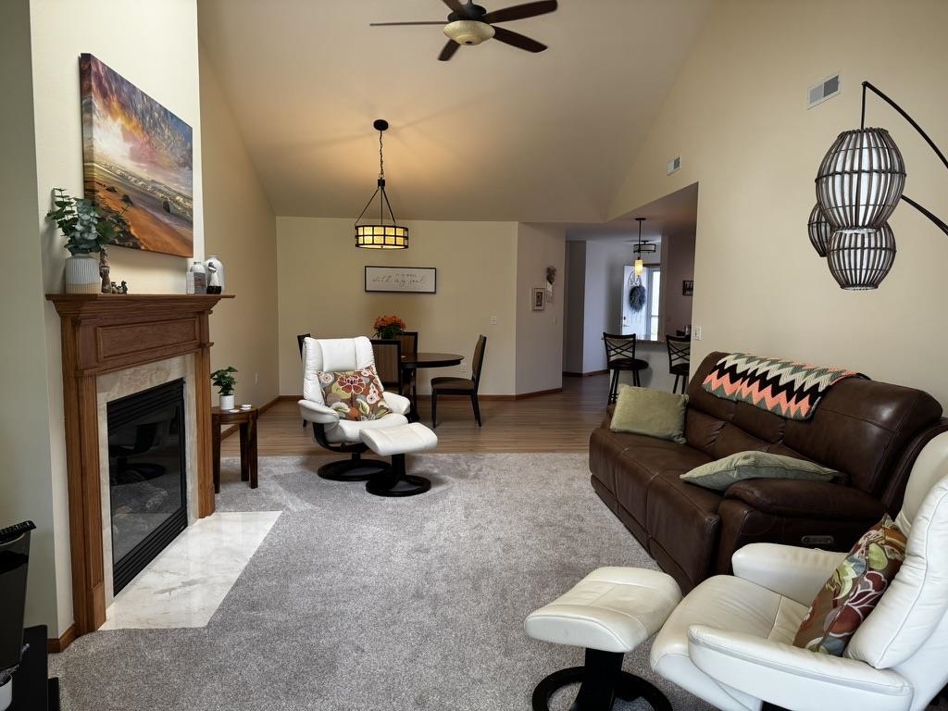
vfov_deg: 56.8
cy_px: 356
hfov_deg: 71.6
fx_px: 657
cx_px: 474
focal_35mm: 24
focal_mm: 6.76
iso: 160
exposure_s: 1/120
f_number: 1.78
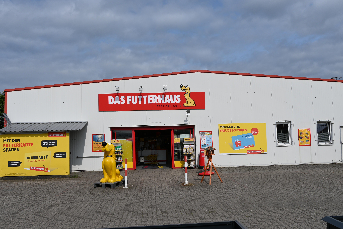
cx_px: 172
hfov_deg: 54.1
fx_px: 336
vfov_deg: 37.6
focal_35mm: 35
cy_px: 114
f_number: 9
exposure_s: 1/640
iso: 100
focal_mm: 23.5
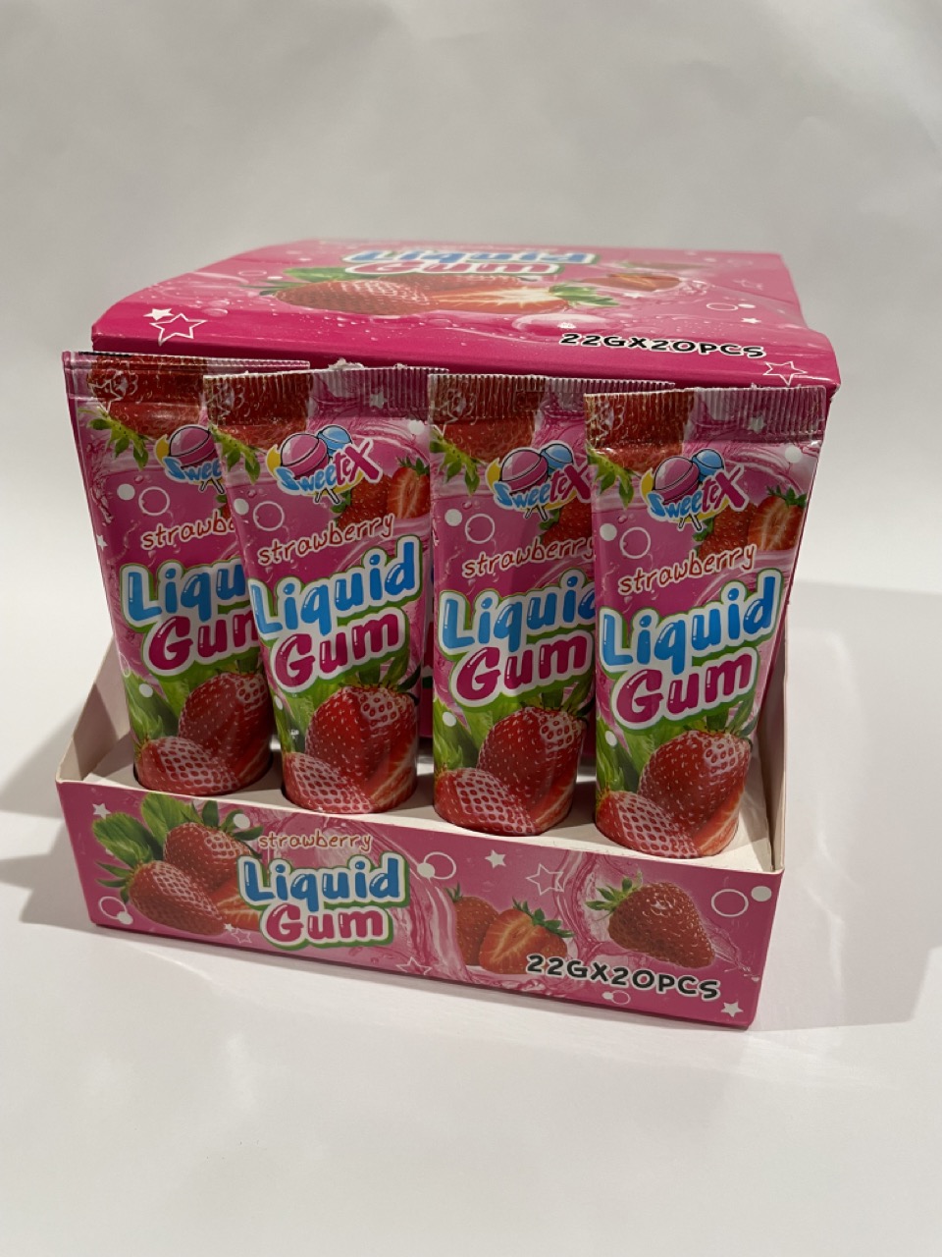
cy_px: 628
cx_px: 471
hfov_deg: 53.1
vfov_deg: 67.3
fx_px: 943
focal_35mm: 26
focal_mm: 4.2
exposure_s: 1/50
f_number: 1.6
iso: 64
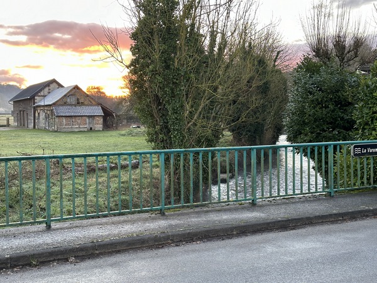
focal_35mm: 48
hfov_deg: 39.7
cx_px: 188
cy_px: 142
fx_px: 523
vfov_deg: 30.3
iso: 80
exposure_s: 1/74
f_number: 1.78
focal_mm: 6.86
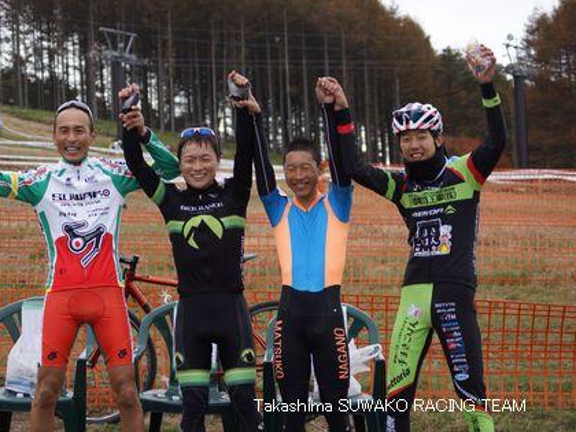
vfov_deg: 16.3
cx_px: 255
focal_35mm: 91
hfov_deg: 21.6
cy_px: 215
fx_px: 1507
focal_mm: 55
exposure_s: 1/160
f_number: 4
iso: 100
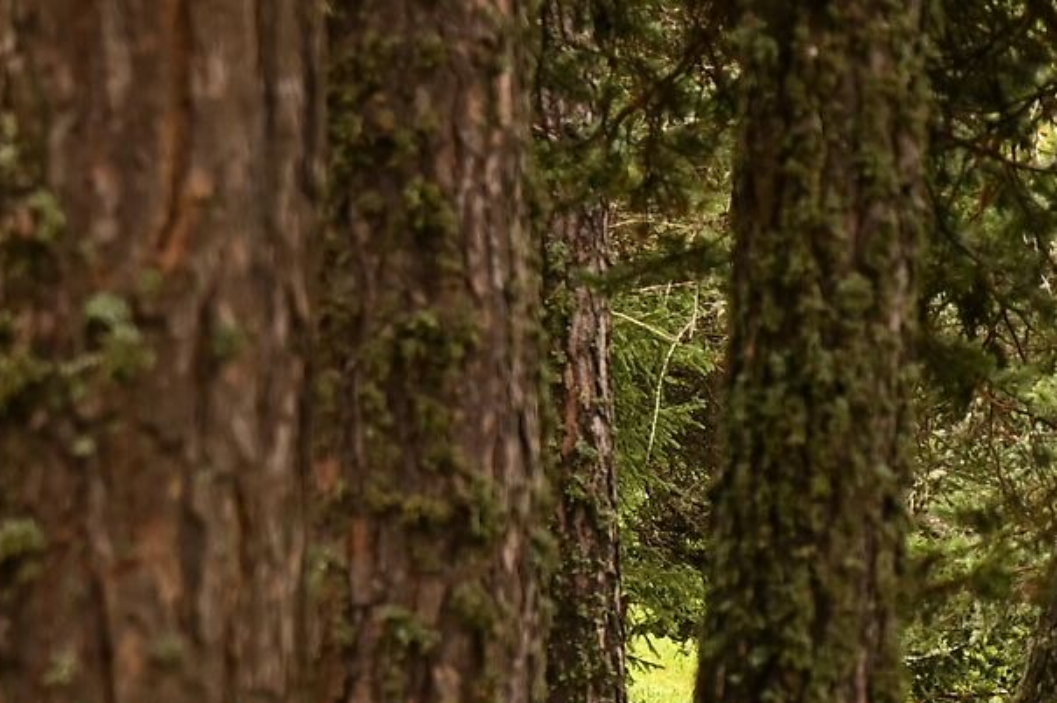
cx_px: -922
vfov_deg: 4.9
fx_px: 8158
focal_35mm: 278
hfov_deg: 7.2
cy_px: 389
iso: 1000
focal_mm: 70
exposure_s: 1/500
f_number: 4.5
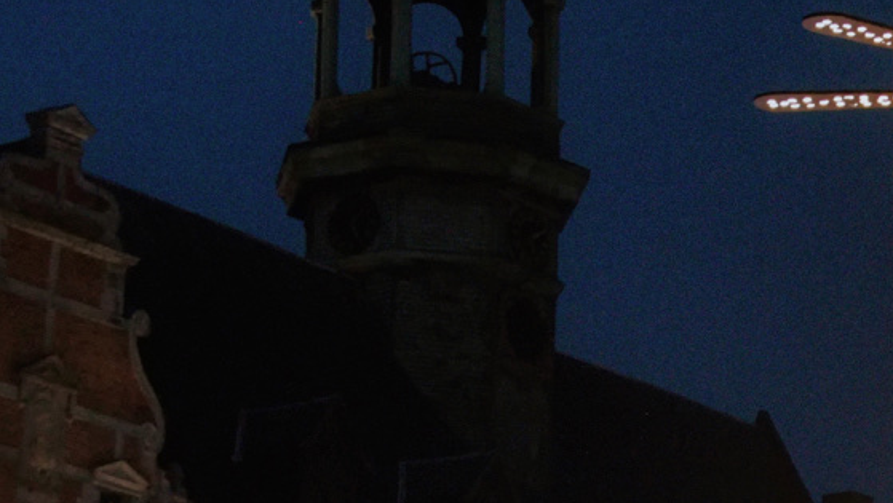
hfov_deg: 12.4
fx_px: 3885
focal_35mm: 164
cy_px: 431
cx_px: 1380
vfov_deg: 7.4
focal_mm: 38
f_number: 4
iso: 1250
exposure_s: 1/250
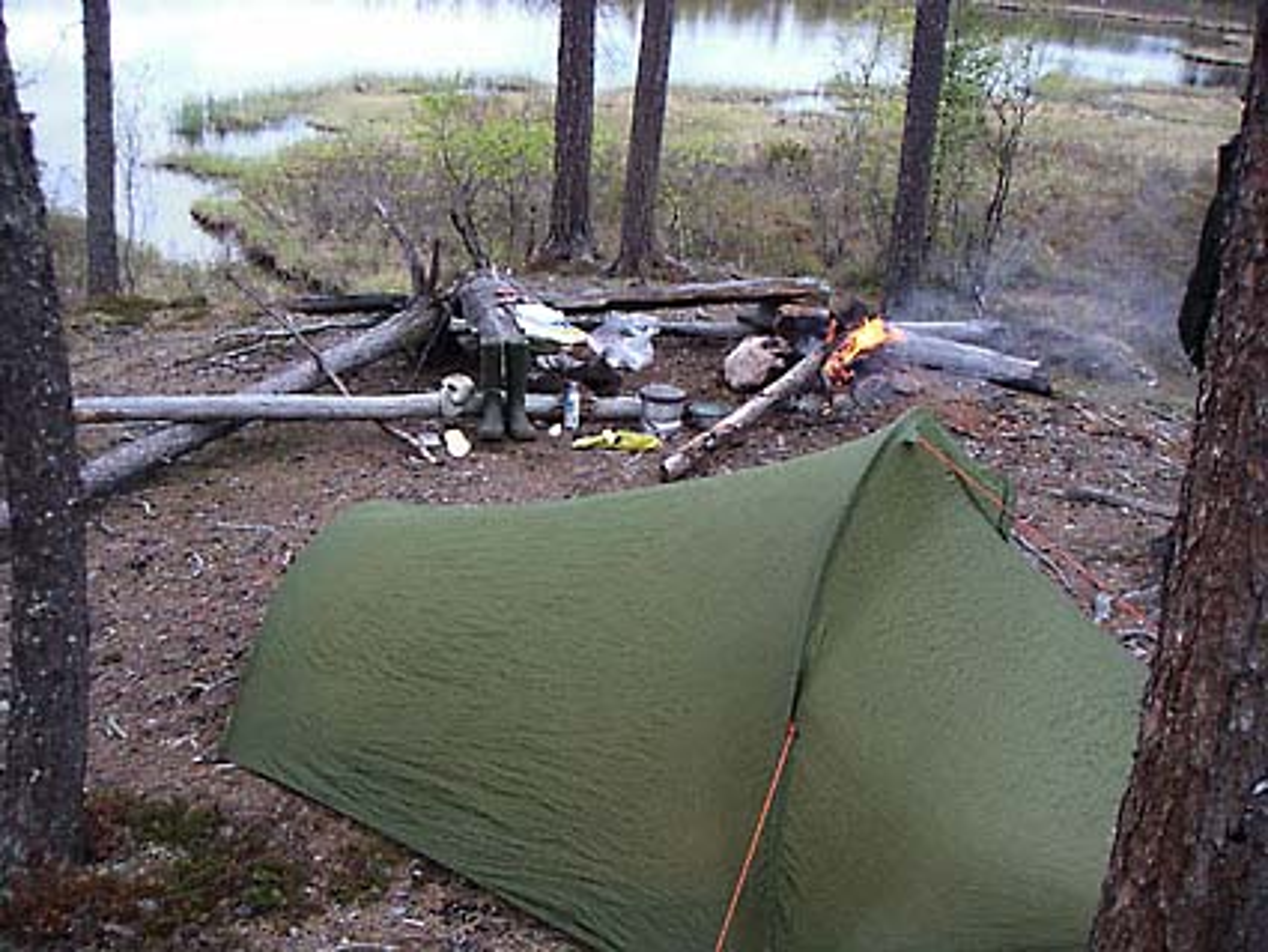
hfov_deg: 49.0
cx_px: 634
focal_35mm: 38
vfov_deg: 37.7
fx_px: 1392
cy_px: 476
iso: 70
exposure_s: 1/50
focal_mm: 6
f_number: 2.8
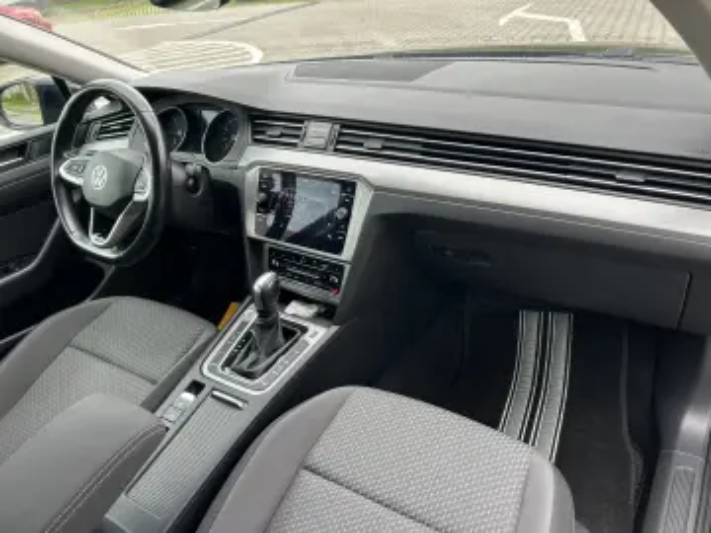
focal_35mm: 26
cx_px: 356
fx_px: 534
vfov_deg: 53.1
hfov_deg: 67.3
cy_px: 266
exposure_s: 1/231
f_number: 1.5
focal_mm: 5.7
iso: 40
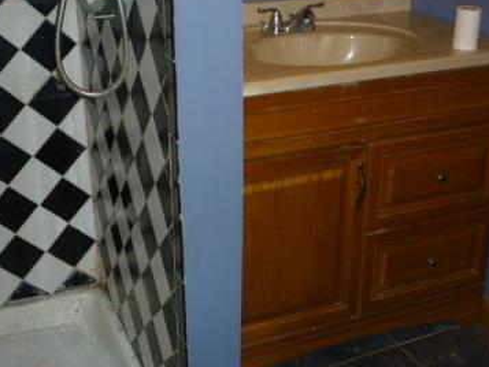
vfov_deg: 28.0
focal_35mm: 52
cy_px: 181
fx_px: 735
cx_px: 252
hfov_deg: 36.8
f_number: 3.3
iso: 100
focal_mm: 5.2
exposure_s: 1/30
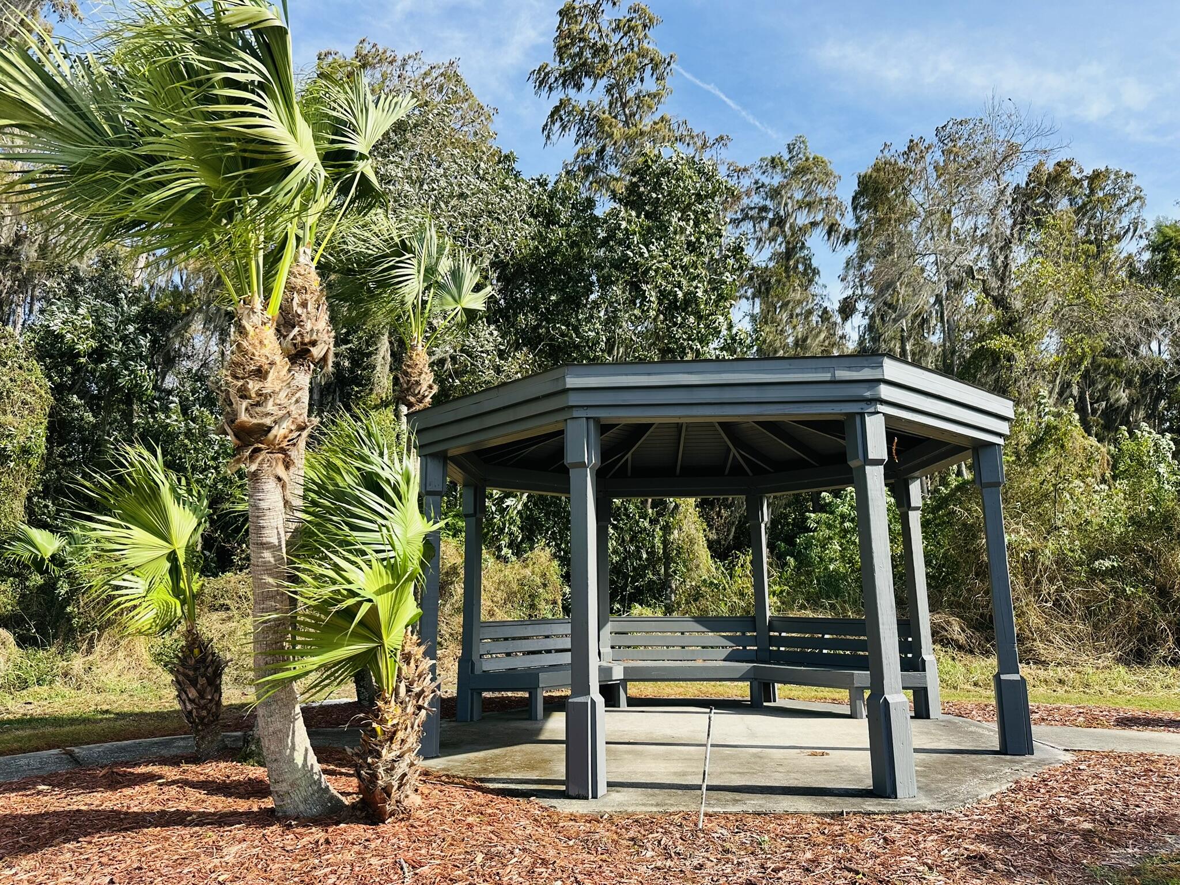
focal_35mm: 24
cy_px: 442
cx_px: 590
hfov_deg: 71.6
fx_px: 818
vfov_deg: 56.8
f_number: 1.78
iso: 80
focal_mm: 6.86
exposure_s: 1/1916
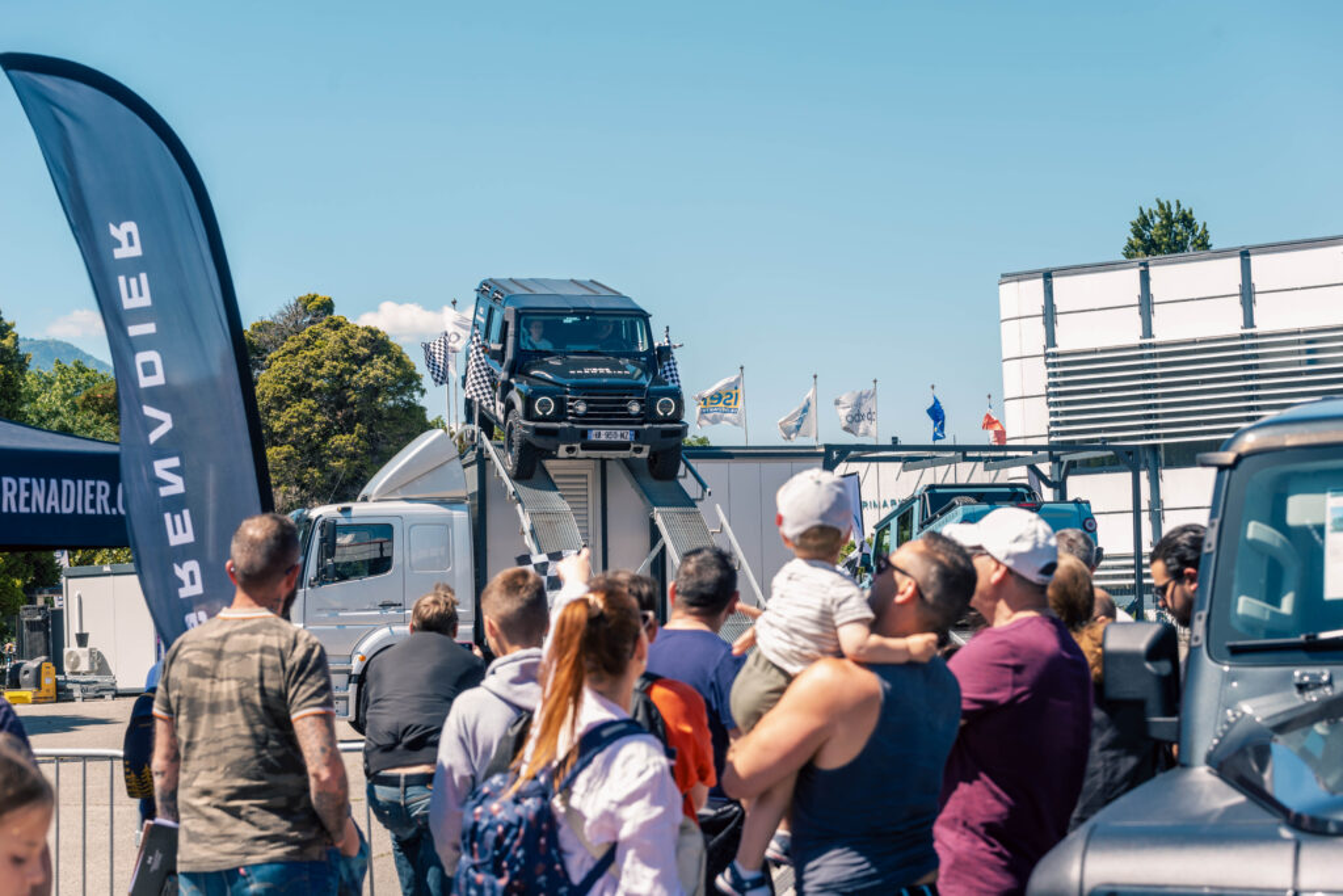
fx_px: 2612
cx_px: 672
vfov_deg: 19.5
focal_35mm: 70
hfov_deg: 28.8
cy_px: 448
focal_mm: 70
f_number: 8
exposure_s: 1/250
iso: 200
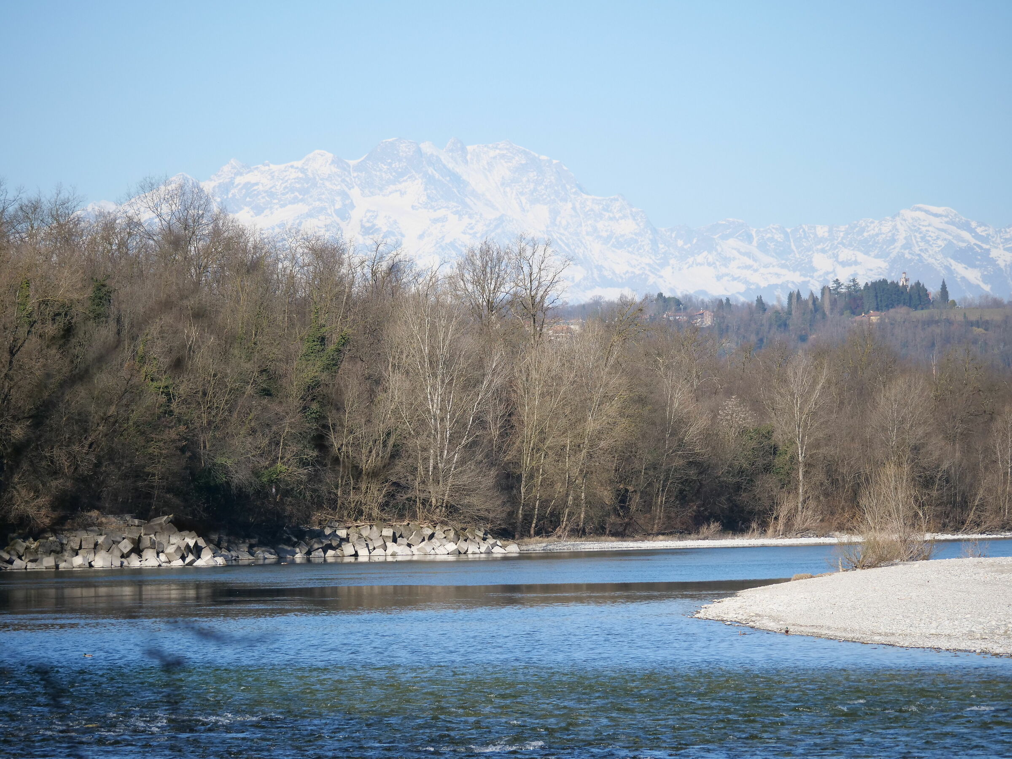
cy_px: 380
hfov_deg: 9.9
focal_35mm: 200
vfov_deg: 7.4
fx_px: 5847
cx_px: 506
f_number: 4
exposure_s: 1/2500
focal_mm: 100
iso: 400
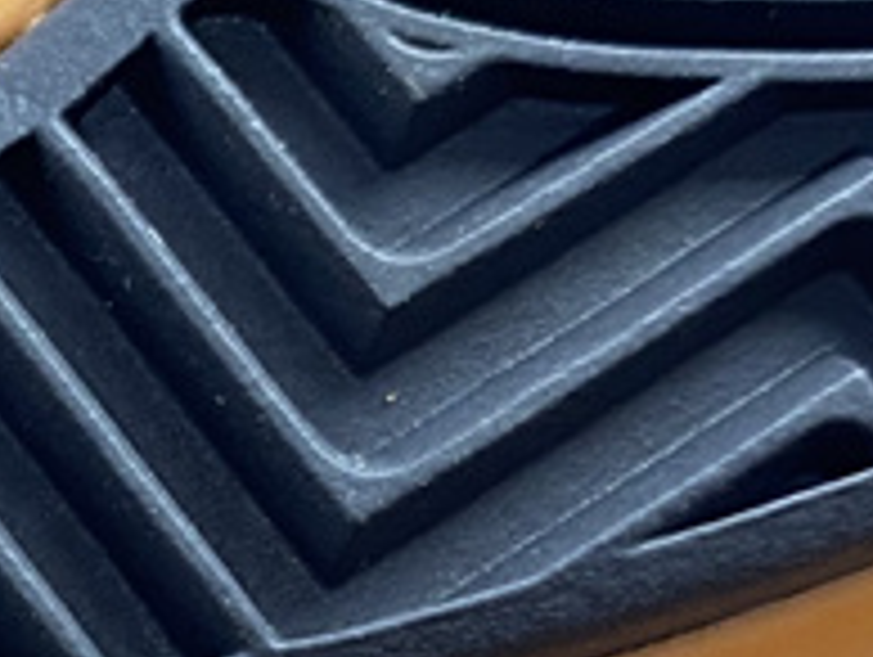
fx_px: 3384
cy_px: 729
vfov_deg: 10.9
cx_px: -486
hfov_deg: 13.7
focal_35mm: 134
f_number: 1.8
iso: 100
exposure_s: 1/50
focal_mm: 4.25
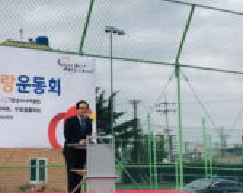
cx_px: 7
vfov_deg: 22.4
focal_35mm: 68
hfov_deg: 26.6
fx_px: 488
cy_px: 99
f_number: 2.2
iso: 25
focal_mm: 4.15
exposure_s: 1/1282
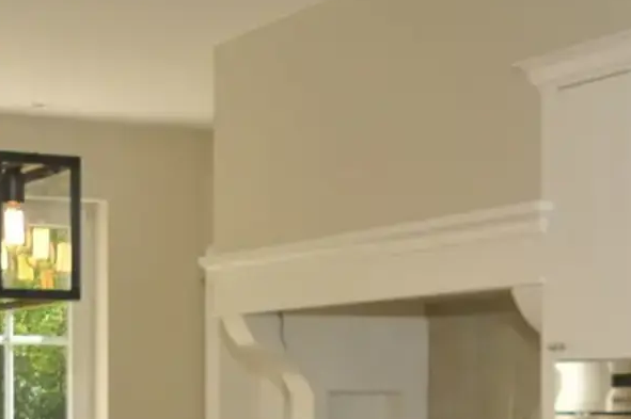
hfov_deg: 20.6
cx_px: 383
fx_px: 1734
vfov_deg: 13.6
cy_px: 400
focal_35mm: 99
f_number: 5.3
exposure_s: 1/125
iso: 200
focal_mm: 18
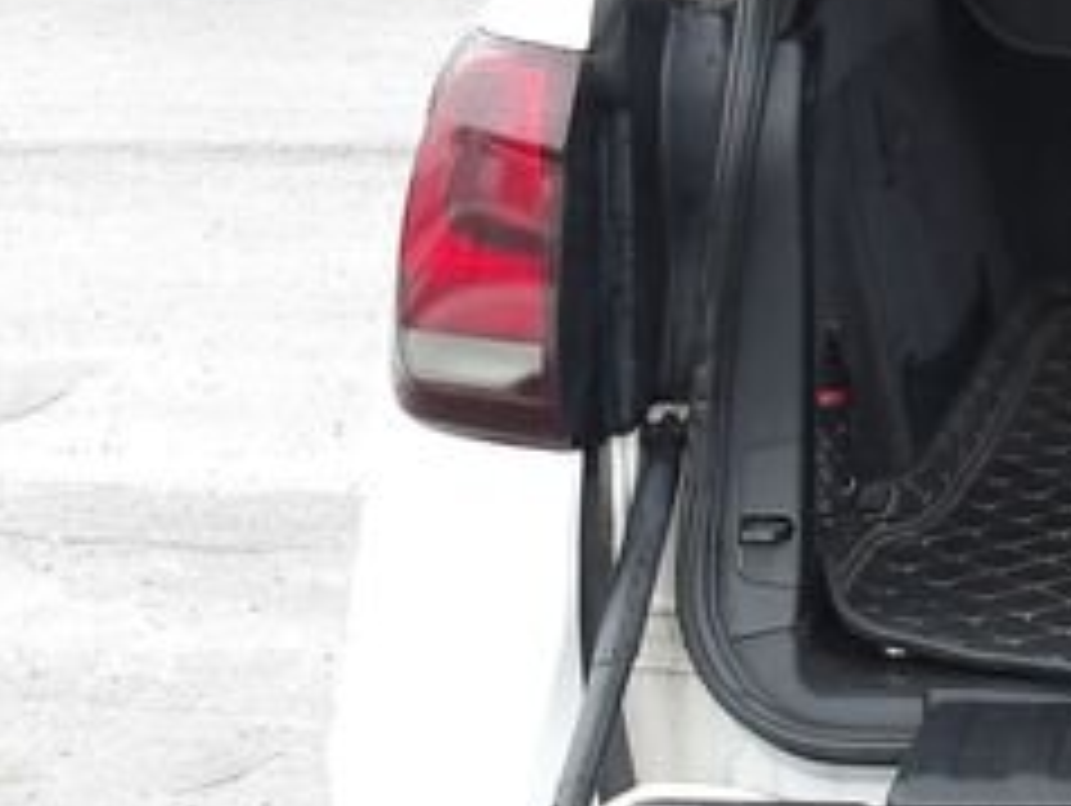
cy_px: 72
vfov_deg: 12.7
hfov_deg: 15.6
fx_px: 3593
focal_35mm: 116
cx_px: 1606
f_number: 3
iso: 100
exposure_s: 1/57
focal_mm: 4.9
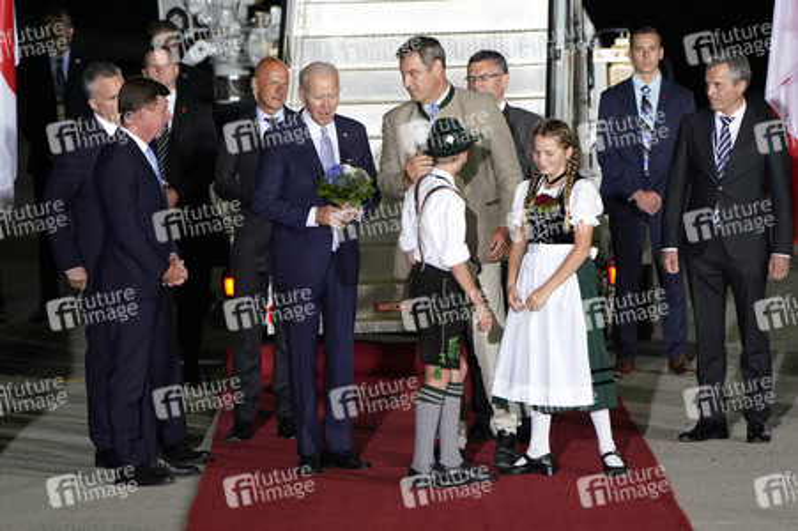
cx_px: 399
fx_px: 5338
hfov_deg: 8.5
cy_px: 266
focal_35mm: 241
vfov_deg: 5.7
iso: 1600
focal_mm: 241
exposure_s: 1/250
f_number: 5.6
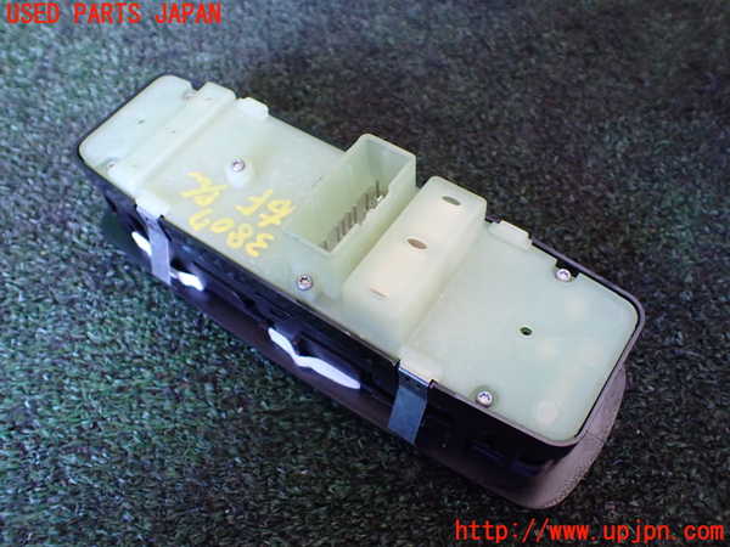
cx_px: 365
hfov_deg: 60.0
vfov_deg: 46.8
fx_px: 633
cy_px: 274
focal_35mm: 30
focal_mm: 5.4
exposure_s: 1/50
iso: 800
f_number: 2.3
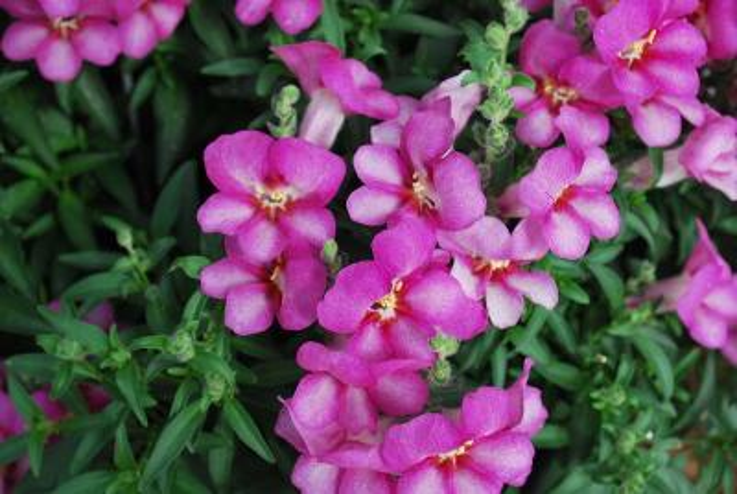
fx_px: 1230
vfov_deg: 22.7
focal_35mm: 60
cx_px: 368
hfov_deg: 33.4
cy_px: 247
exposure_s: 1/60
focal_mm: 40
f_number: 8
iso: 160
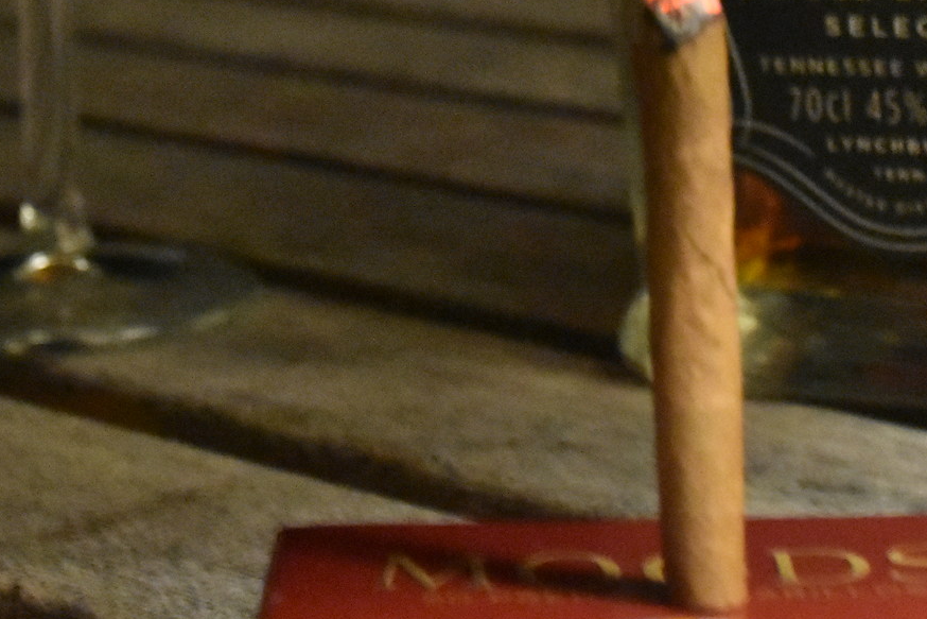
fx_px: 3605
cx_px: 485
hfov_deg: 14.7
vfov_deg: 9.6
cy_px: -218
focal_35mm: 140
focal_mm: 34
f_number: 6.3
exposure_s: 1/2
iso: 7200
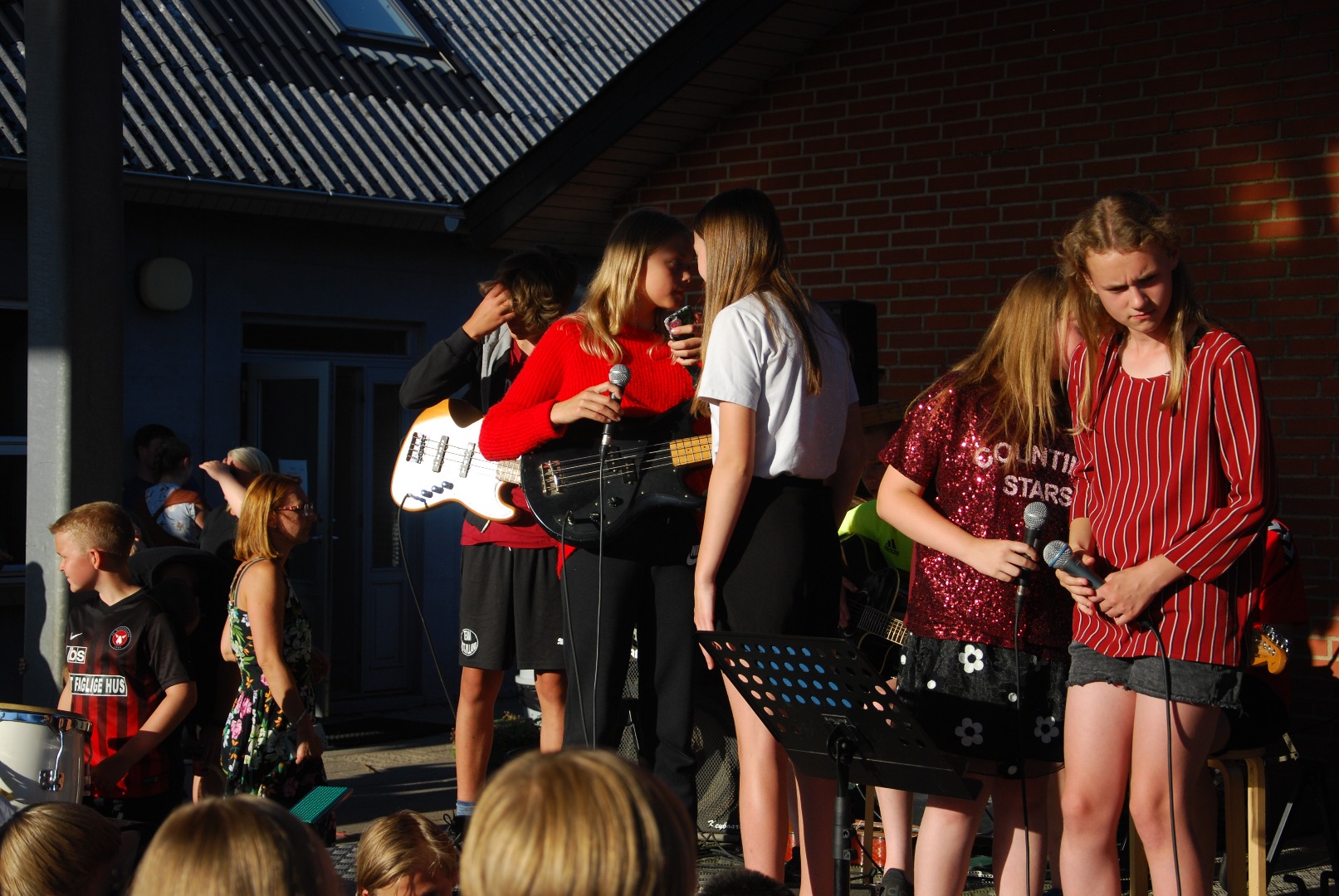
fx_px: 2346
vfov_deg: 21.6
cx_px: 670
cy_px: 448
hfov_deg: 31.9
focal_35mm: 63
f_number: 4.8
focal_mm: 42
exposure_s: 1/800
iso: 200
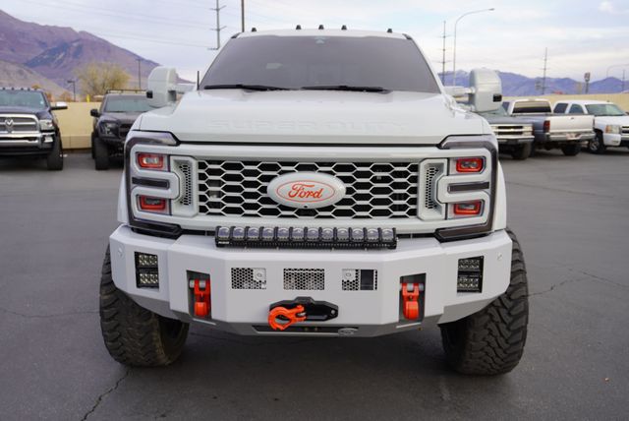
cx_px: 314
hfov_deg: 57.2
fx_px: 577
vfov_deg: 40.0
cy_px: 210
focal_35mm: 33
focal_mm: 22
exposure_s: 1/80
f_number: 5
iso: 100
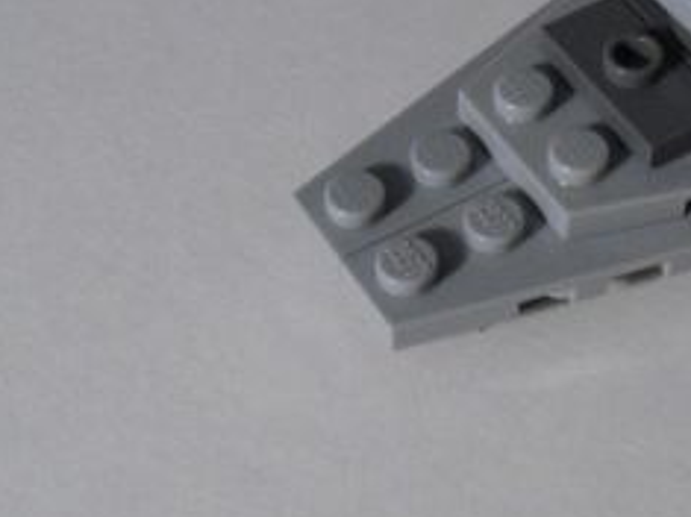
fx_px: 1955
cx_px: 597
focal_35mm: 98
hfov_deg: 19.7
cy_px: 135
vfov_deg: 15.0
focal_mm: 6.3
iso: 400
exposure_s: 1/80
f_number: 3.1
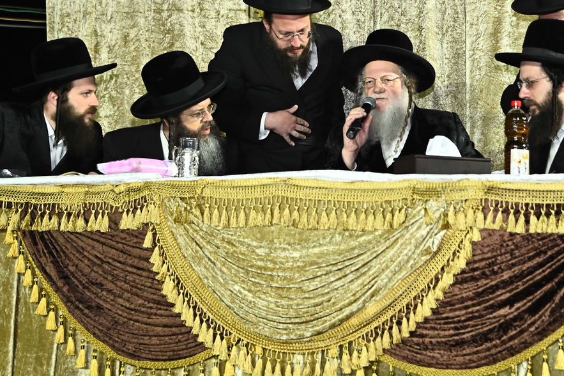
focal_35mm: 92
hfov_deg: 22.1
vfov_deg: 14.8
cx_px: 358
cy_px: 93
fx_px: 1441
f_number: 5
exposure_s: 1/125
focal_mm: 58
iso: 3200
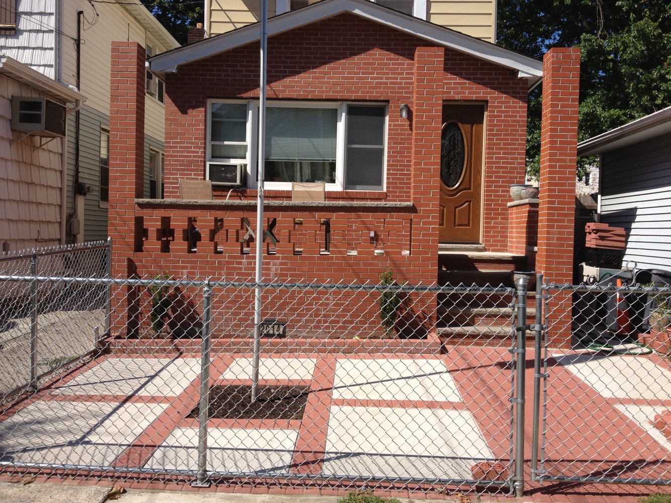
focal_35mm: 35
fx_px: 679
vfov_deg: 40.7
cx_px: 336
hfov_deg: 52.6
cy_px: 252
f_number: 2.4
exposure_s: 1/1842
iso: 64
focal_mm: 4.28
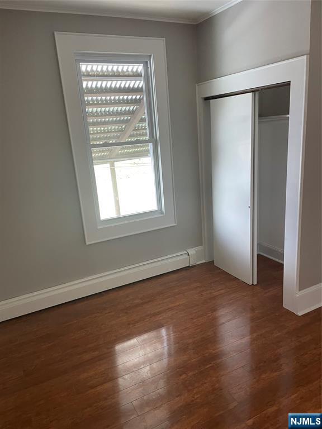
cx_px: 161
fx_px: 322
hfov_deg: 53.1
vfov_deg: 67.3
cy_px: 214
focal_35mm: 26
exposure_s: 1/60
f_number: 1.6
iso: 200
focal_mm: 4.2
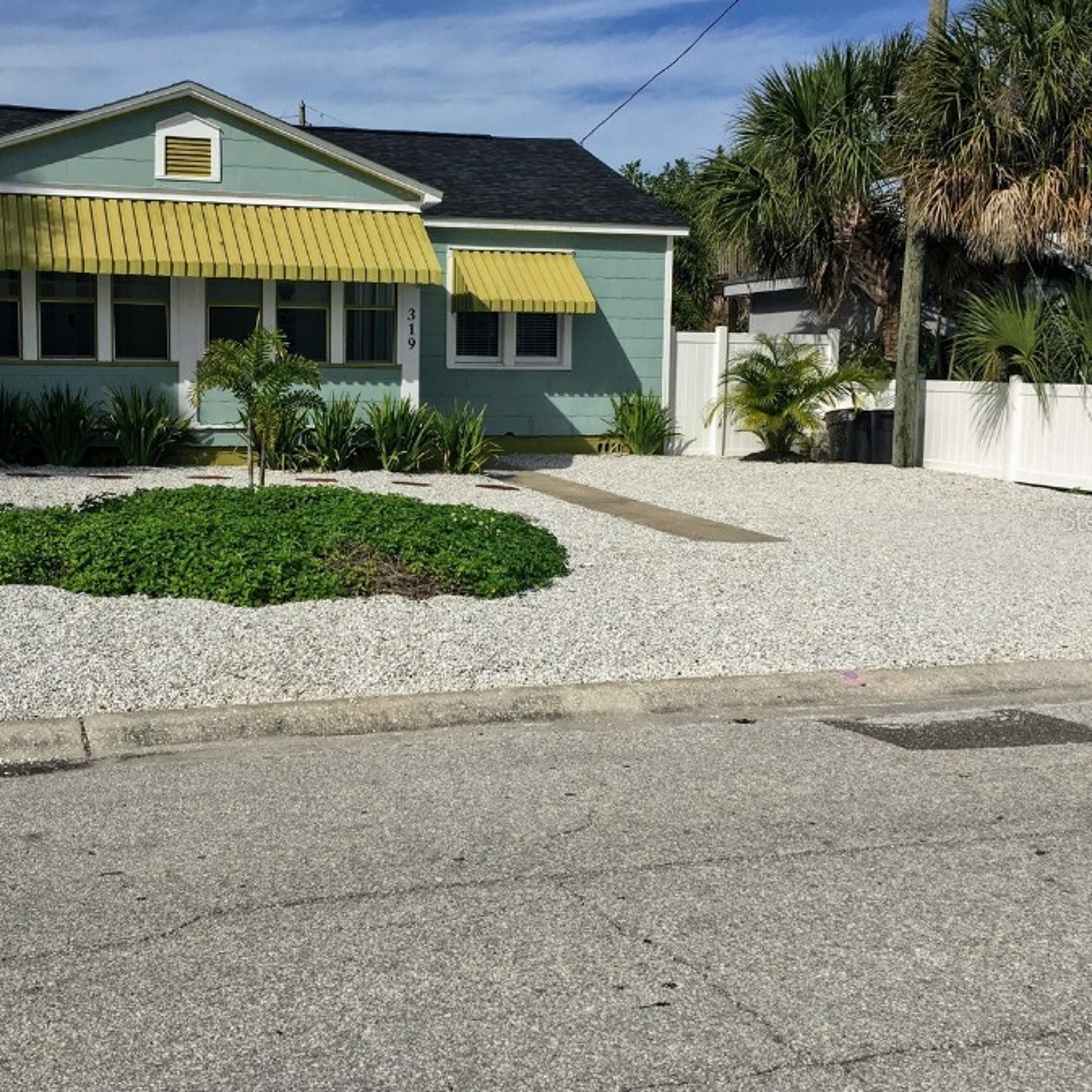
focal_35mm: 39
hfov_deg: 42.4
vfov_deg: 42.8
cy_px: 518
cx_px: 380
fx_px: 1392
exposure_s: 1/3077
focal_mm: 4.15
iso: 25
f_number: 2.2
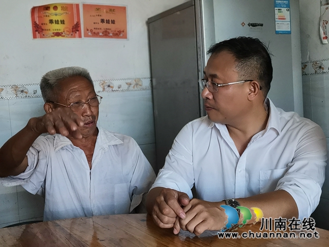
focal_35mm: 52
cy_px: 124
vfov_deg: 28.0
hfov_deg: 36.8
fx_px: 494
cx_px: 164
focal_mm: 4.75
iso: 250
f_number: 2.4
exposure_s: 1/100
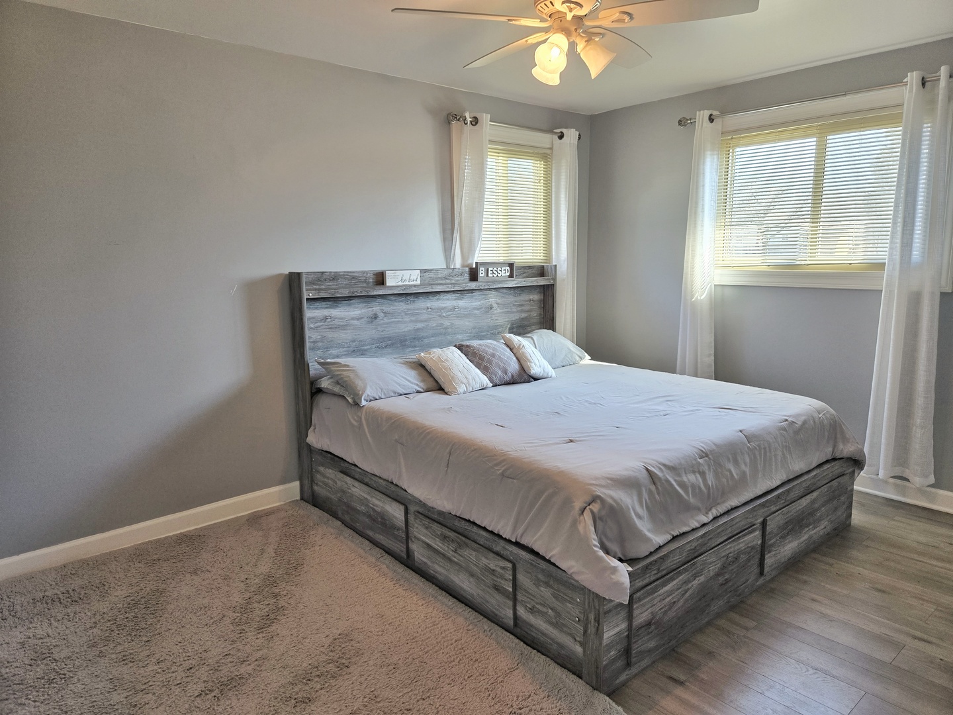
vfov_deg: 58.9
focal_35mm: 23
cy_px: 358
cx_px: 476
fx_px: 633
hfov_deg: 73.9
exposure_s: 1/120
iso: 100
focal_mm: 5.4
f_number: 1.8
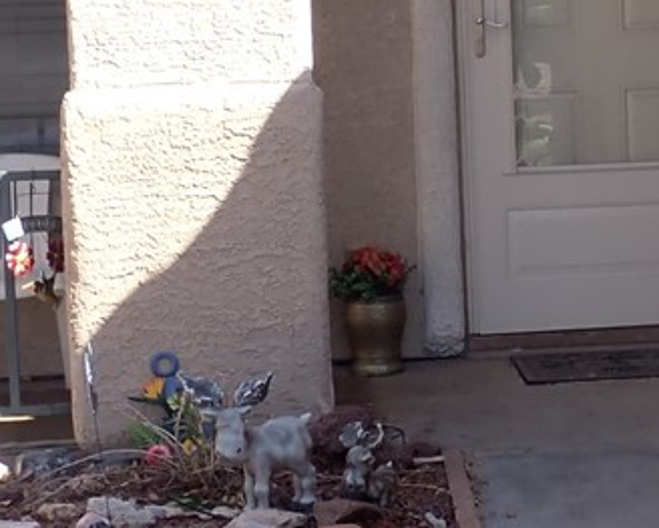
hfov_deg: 14.2
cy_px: 143
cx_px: 631
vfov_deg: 11.5
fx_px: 2616
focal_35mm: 134
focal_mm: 7.84
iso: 100
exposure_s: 1/200
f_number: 4
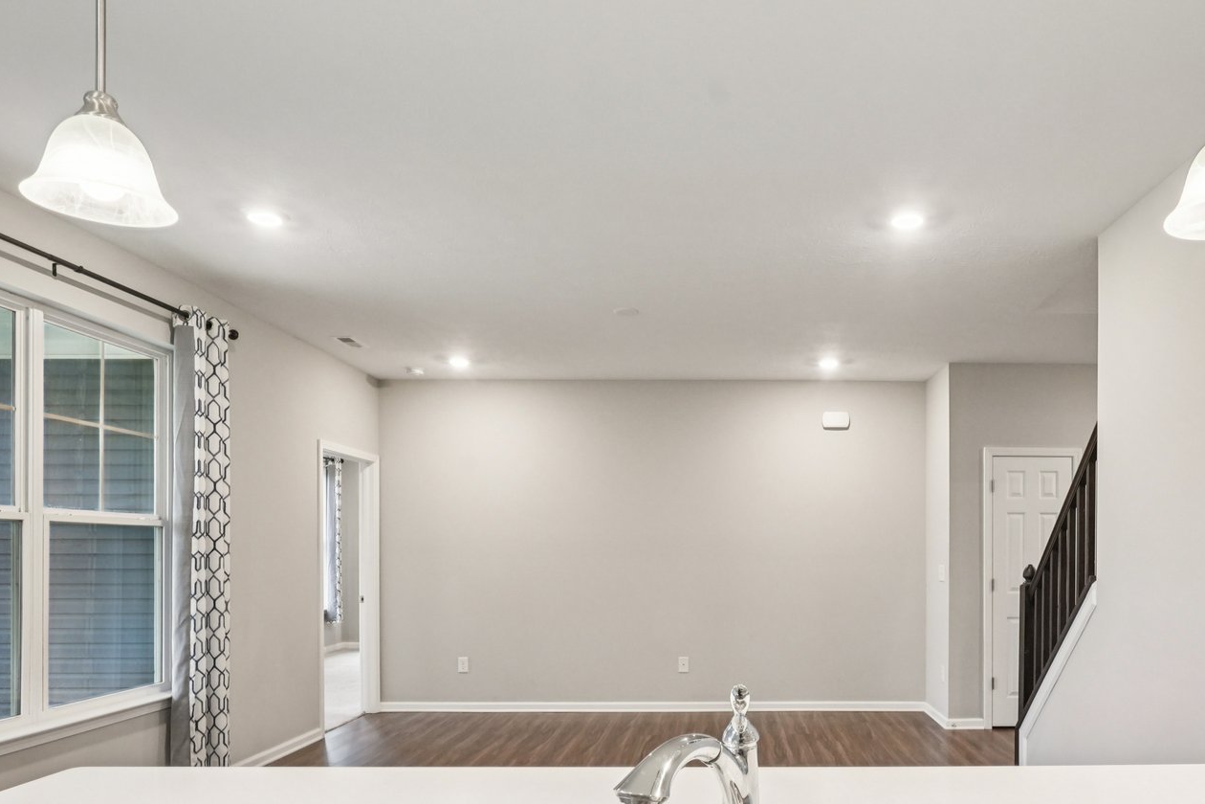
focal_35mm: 26
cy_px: 546
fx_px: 870
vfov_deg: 48.6
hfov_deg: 68.4
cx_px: 747
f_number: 8
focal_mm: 16
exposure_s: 1/30
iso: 1000
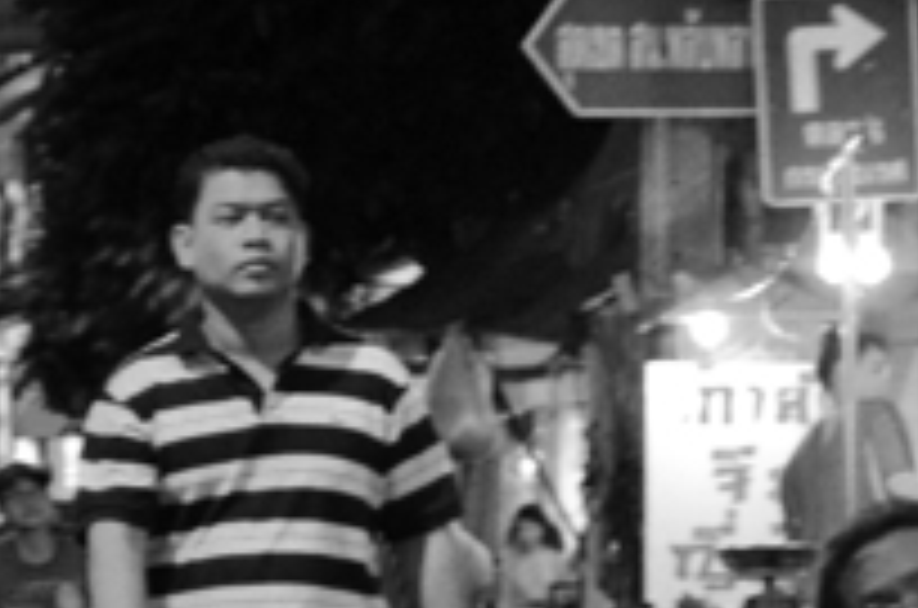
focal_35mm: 264
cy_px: 473
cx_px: -9
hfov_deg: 7.8
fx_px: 6704
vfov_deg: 5.2
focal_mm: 35
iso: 2000
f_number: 1.8
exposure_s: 1/400
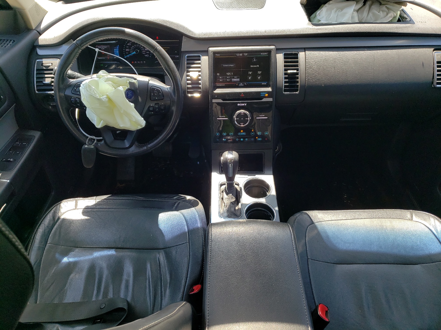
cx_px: 220
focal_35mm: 26
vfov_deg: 53.1
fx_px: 331
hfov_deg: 67.3
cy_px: 165
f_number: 1.5
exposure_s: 1/370
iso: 50
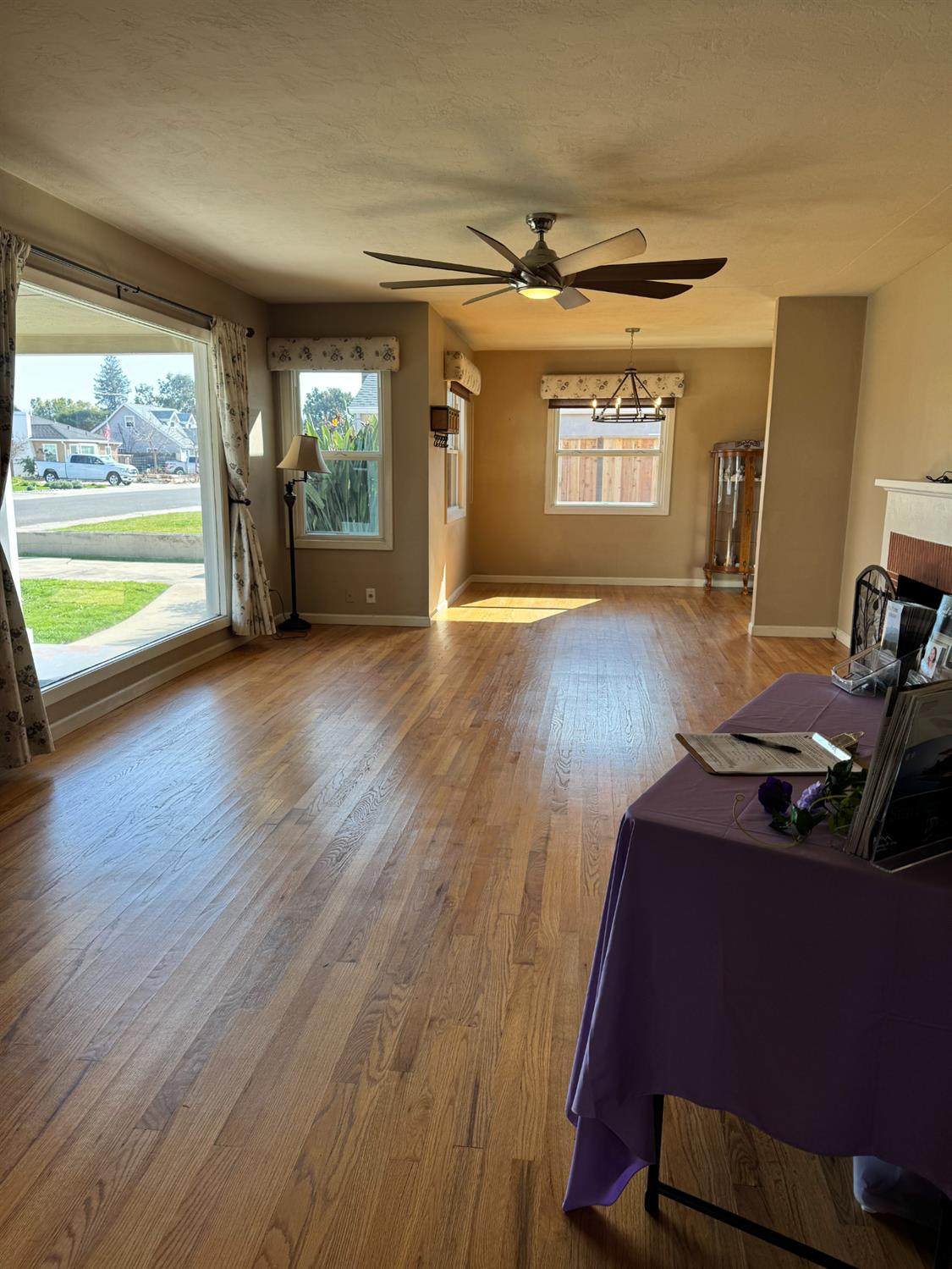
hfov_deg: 56.8
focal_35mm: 24
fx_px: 880
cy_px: 634
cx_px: 476
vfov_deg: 71.6
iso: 64
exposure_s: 1/231
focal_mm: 6.76
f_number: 1.78
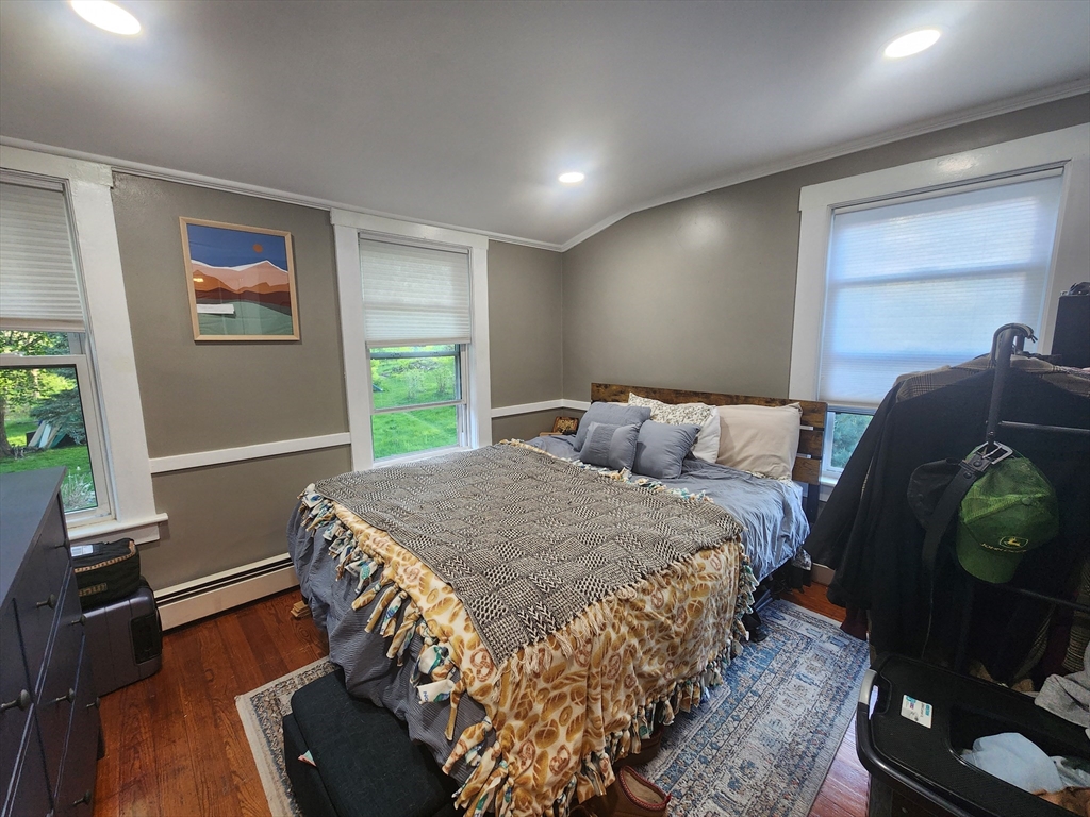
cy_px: 408
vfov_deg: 89.9
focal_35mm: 13
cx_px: 545
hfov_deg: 106.2
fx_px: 409
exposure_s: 1/60
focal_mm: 2.2
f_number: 2.2
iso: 160
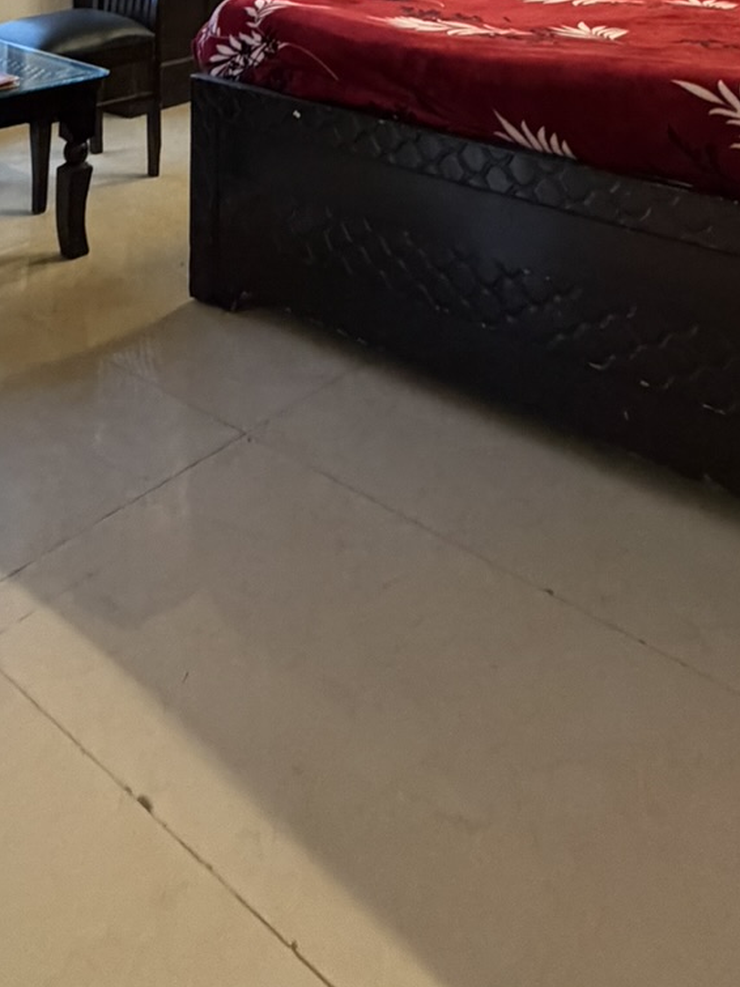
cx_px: 396
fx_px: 1083
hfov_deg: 37.7
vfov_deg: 33.1
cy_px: -349
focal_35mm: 38
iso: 640
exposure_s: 1/50
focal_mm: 2.22
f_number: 2.2
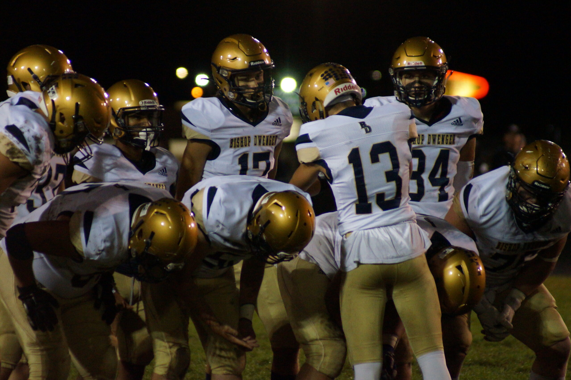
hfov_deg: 4.6
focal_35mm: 450
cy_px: 190
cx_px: 286
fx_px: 7130
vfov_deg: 3.0
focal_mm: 300
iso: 3200
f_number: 5.6
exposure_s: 1/160
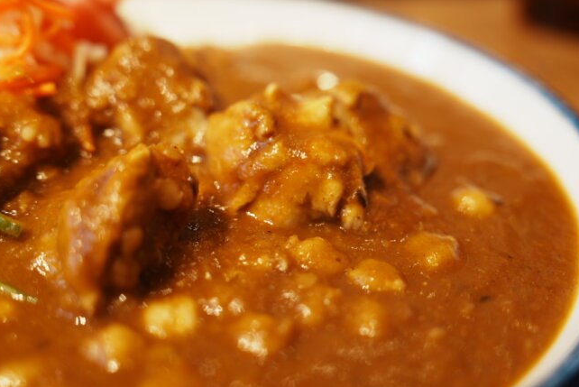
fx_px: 772
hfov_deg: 41.1
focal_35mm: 48
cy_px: 210
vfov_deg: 28.1
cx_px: 280
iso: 320
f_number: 2.8
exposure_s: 1/40
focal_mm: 40
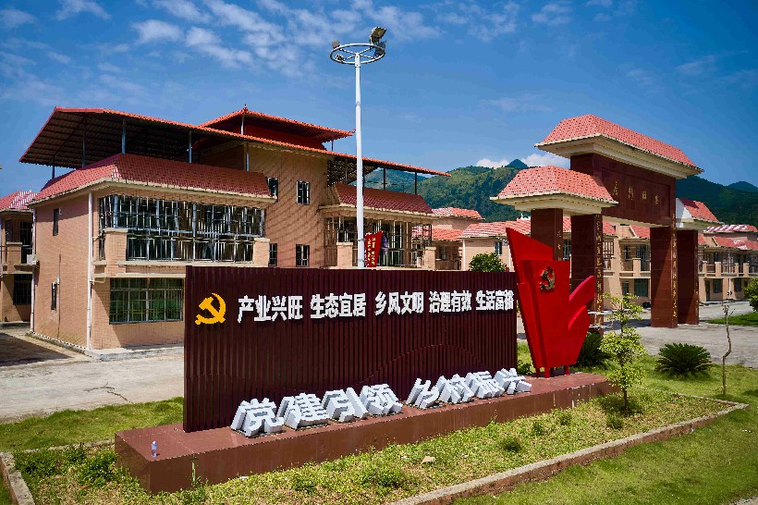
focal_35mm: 28
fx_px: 589
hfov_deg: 65.5
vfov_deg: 46.4
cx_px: 379
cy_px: 252
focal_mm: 10.26
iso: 100
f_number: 3.5
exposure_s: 1/1250
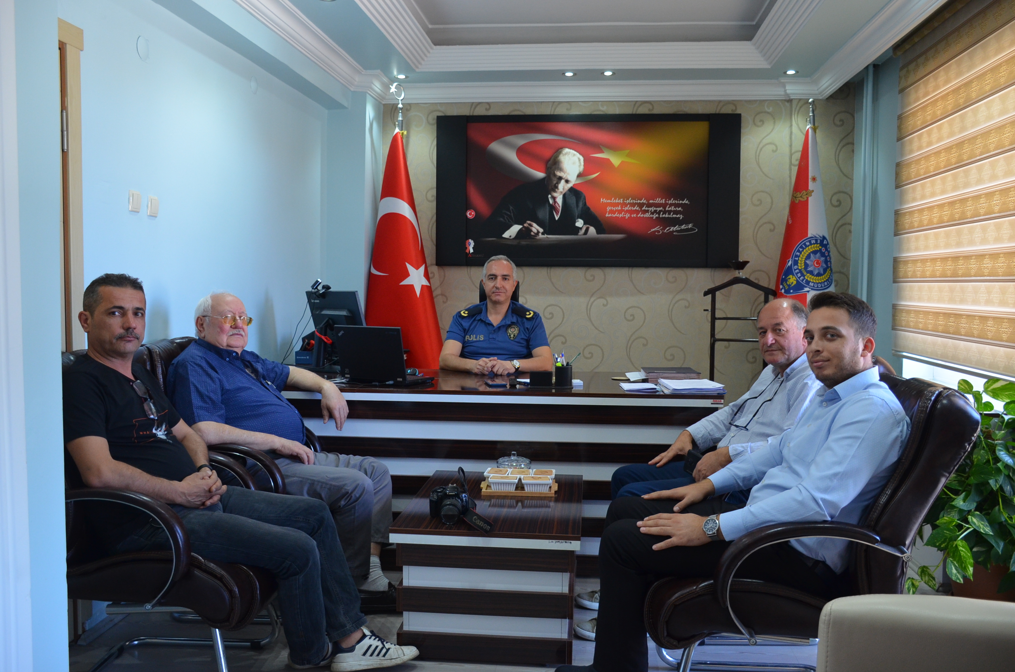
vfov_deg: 43.4
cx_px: 508
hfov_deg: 62.0
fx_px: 844
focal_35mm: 30
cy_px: 336
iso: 800
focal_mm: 20
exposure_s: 1/60
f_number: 4
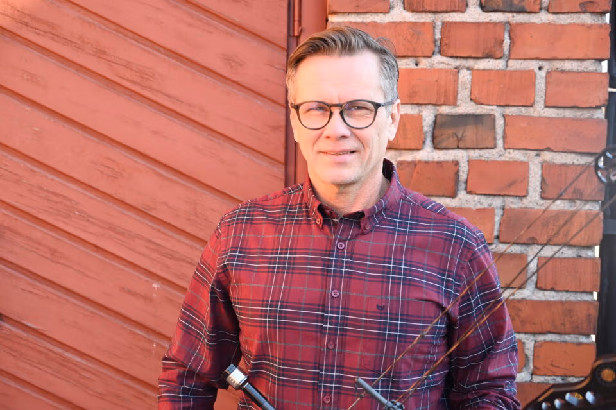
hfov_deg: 34.5
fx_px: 992
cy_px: 205
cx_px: 308
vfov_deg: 23.4
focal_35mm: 58
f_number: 4
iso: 400
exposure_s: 1/250
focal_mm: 58
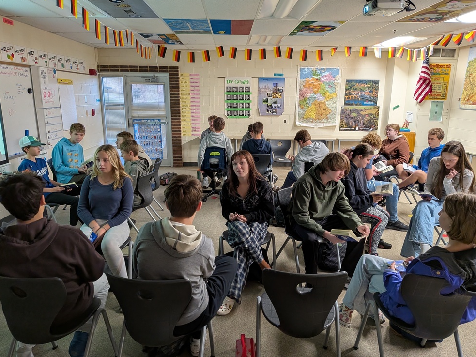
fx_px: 344
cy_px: 180
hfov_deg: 69.4
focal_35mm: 25
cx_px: 234
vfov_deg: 54.9
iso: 237
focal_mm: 4.53
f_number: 1.7
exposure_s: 1/50
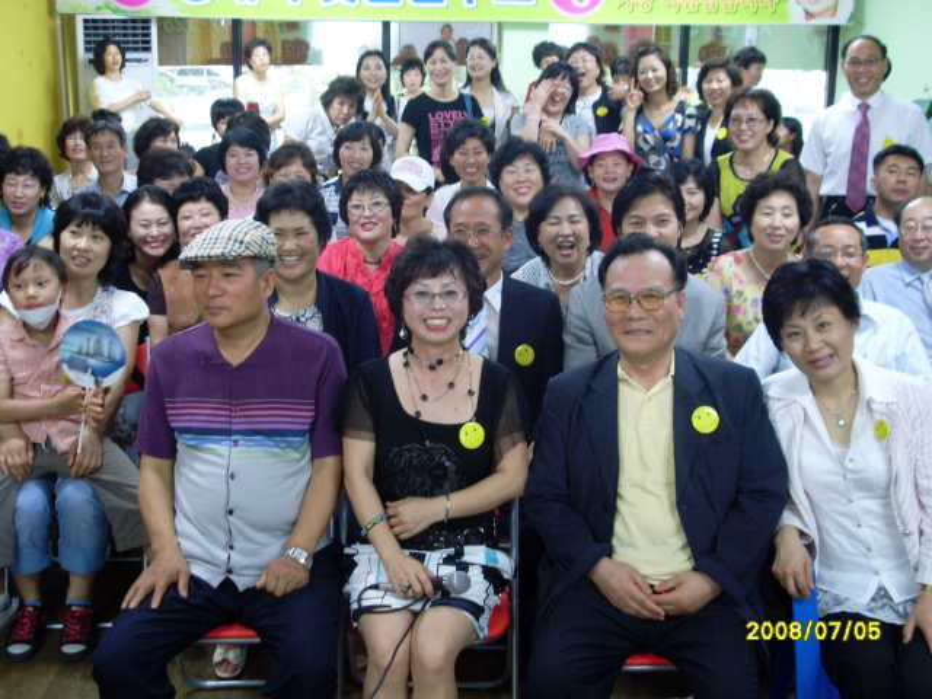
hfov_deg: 38.9
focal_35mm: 49
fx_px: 1319
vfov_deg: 29.7
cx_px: 466
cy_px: 350
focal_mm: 8.1
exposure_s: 1/20
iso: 200
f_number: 3.5
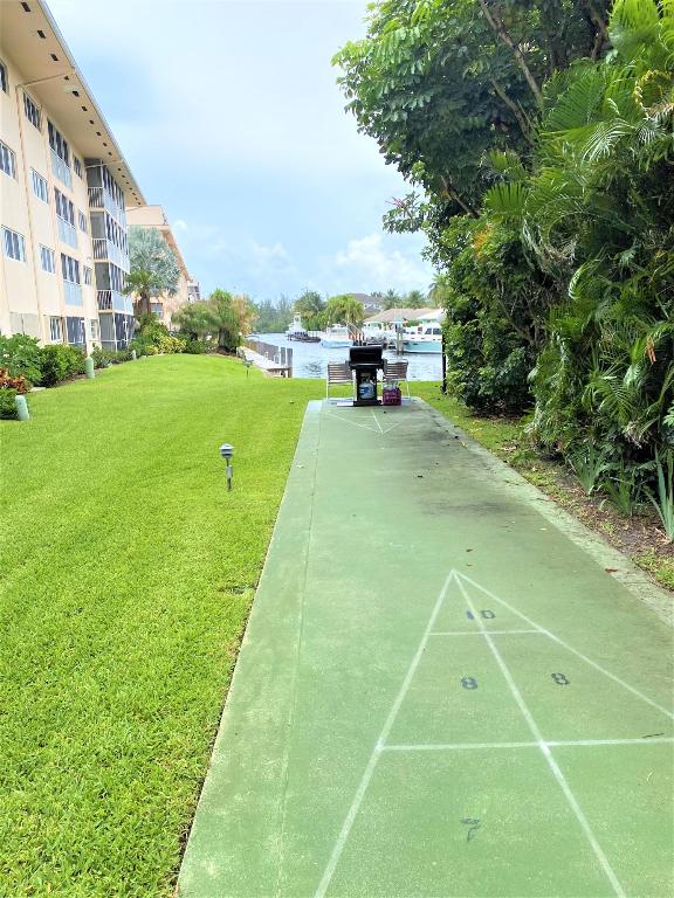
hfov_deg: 53.1
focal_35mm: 26
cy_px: 449
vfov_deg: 67.3
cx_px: 337
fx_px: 675
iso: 32
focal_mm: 4.25
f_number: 1.8
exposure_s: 1/1504
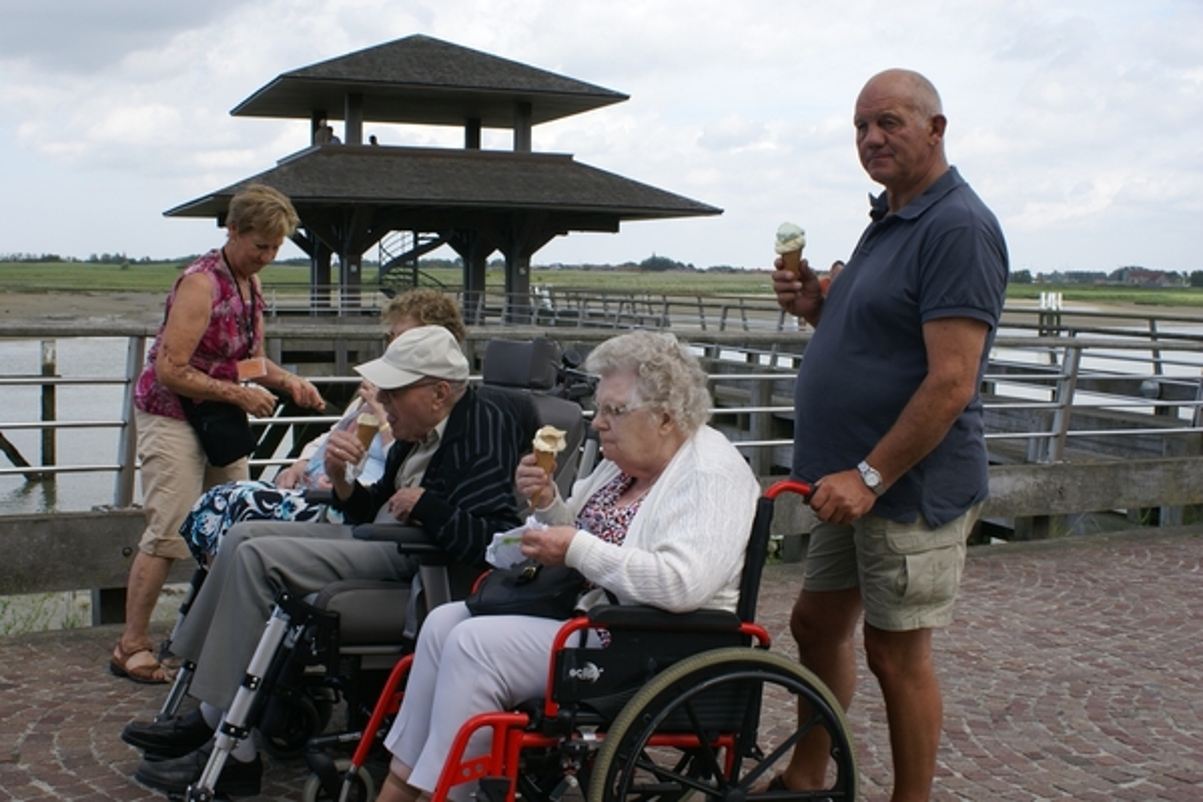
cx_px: 602
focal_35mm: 42
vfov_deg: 31.9
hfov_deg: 46.4
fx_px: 1403
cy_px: 401
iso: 100
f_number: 9
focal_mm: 28
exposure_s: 1/160
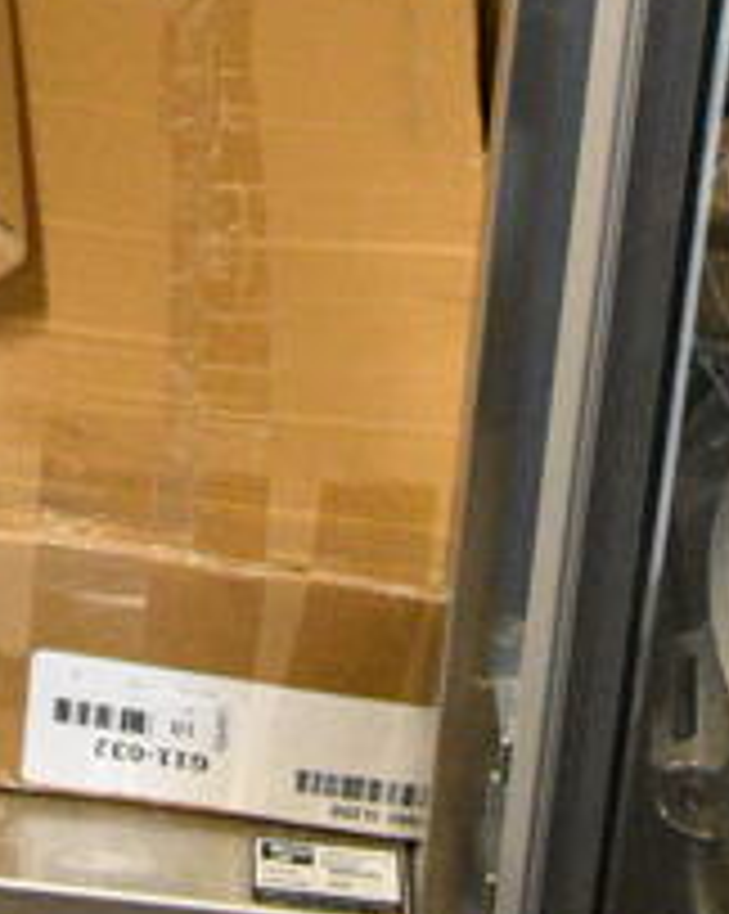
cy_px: -961
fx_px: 3079
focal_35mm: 114
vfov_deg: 14.0
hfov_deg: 13.1
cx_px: -162
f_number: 5.6
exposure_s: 1/125
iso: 6400
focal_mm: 18
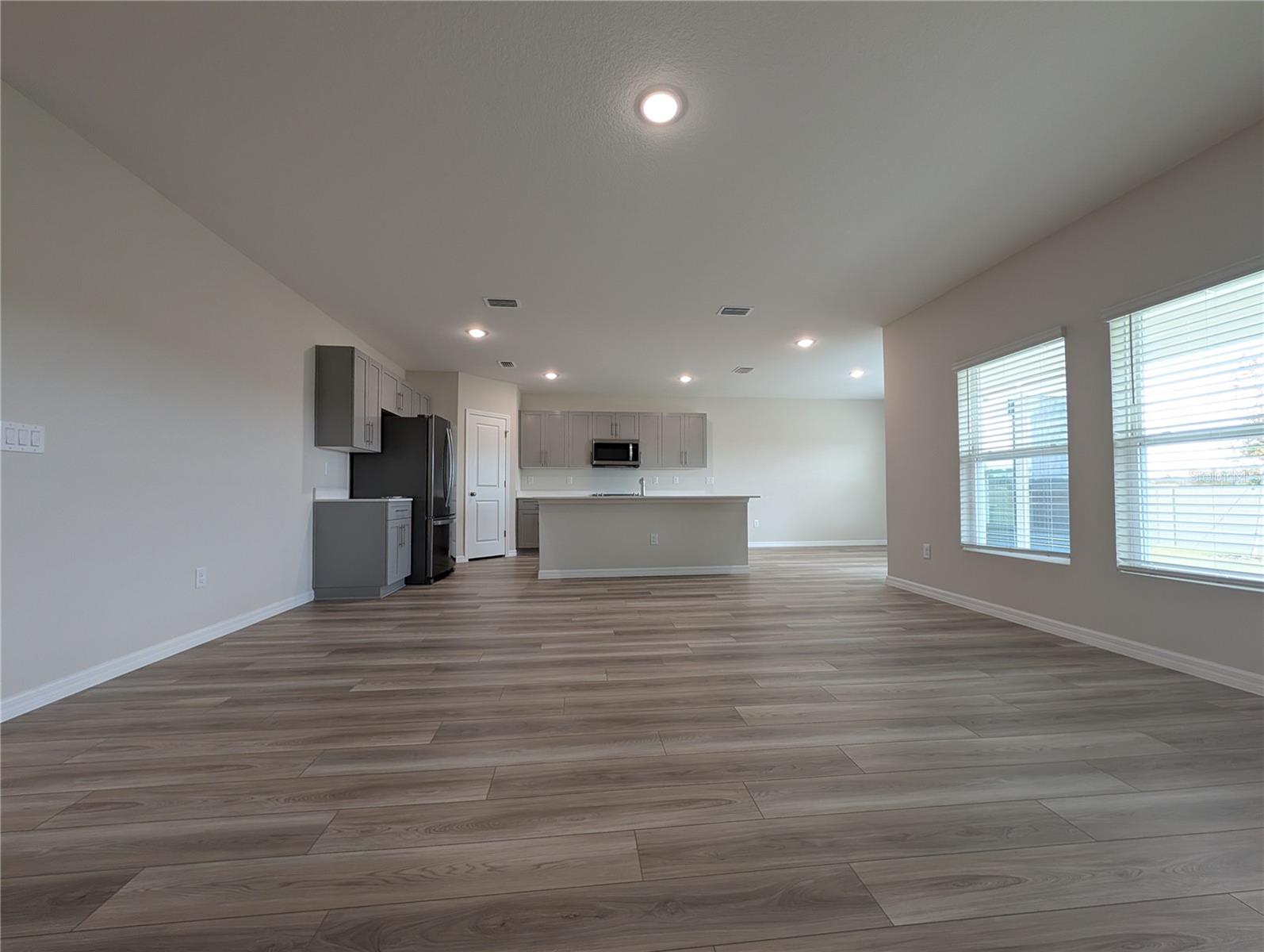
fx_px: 439
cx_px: 632
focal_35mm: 12
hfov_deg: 110.5
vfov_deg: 94.6
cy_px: 476
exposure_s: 1/120
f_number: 1.7
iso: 123
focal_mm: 2.02
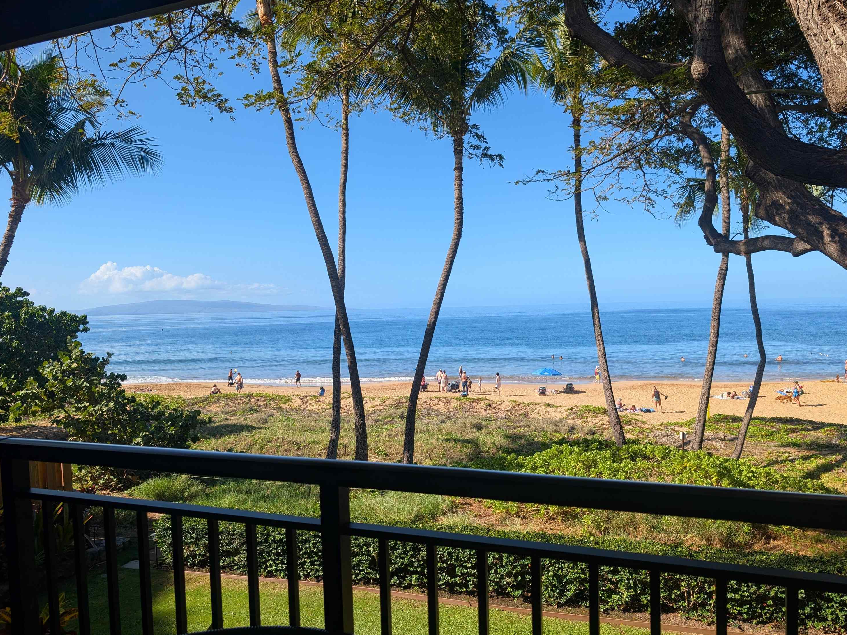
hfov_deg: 69.4
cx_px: 433
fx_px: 612
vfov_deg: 54.9
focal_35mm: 25
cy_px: 330
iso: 23
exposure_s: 1/786
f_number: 1.68
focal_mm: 6.9
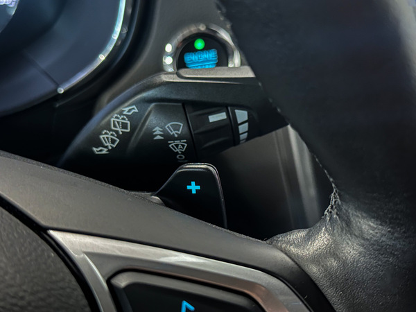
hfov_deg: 39.7
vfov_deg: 30.3
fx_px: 577
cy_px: 156
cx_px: 208
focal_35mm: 48
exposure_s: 1/9
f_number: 1.78
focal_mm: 6.86
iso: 800
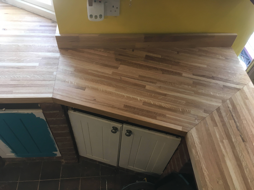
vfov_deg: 48.2
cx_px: 127
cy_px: 95
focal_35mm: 29
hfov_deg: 61.7
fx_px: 213
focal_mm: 4.15
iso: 64
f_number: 2.2
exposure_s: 1/33
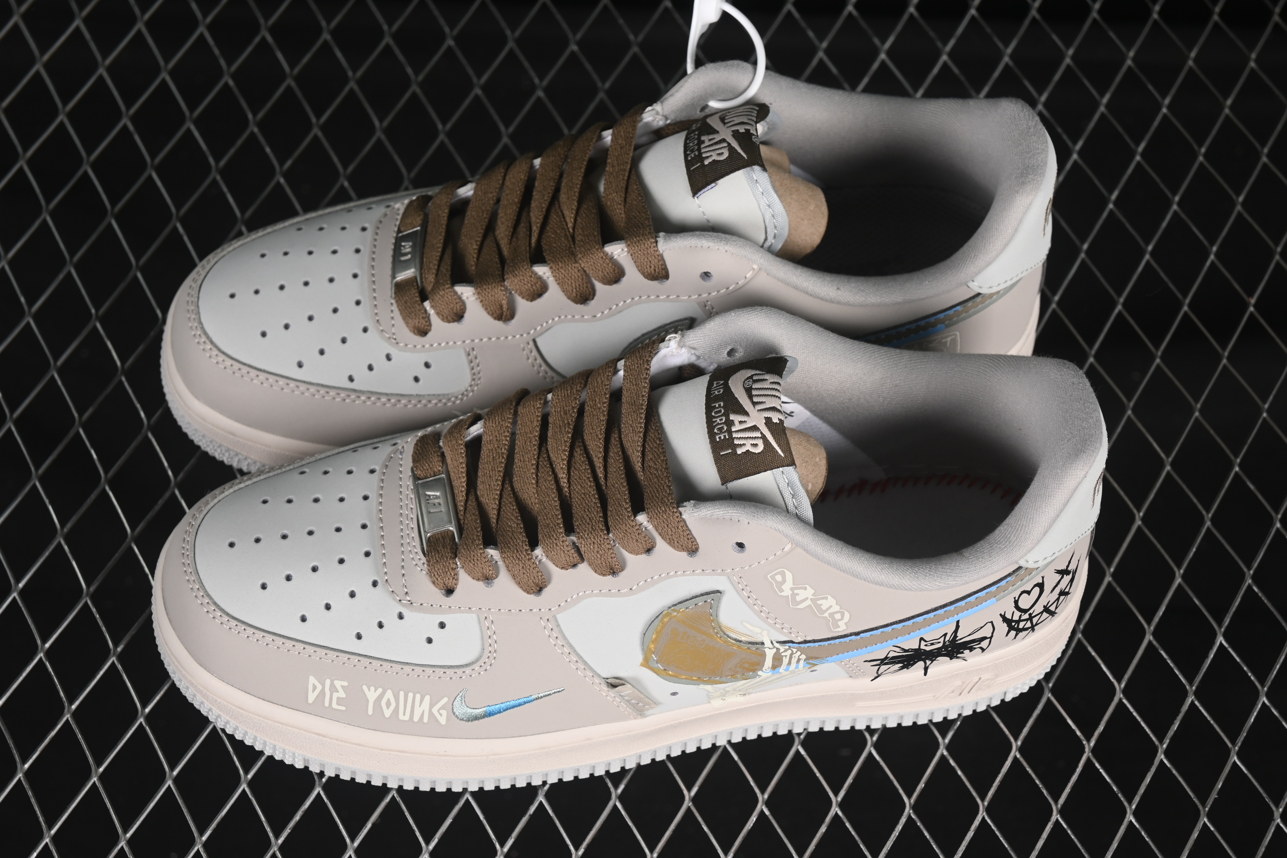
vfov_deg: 18.2
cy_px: 429
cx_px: 644
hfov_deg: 27.0
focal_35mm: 75
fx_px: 2681
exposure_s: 1/60
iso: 160
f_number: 7.1
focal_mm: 50
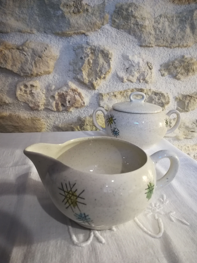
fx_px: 197
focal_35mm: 26
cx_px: 98
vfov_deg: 67.3
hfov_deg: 53.1
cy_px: 132
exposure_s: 1/20
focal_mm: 3.83
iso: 500
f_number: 2.2
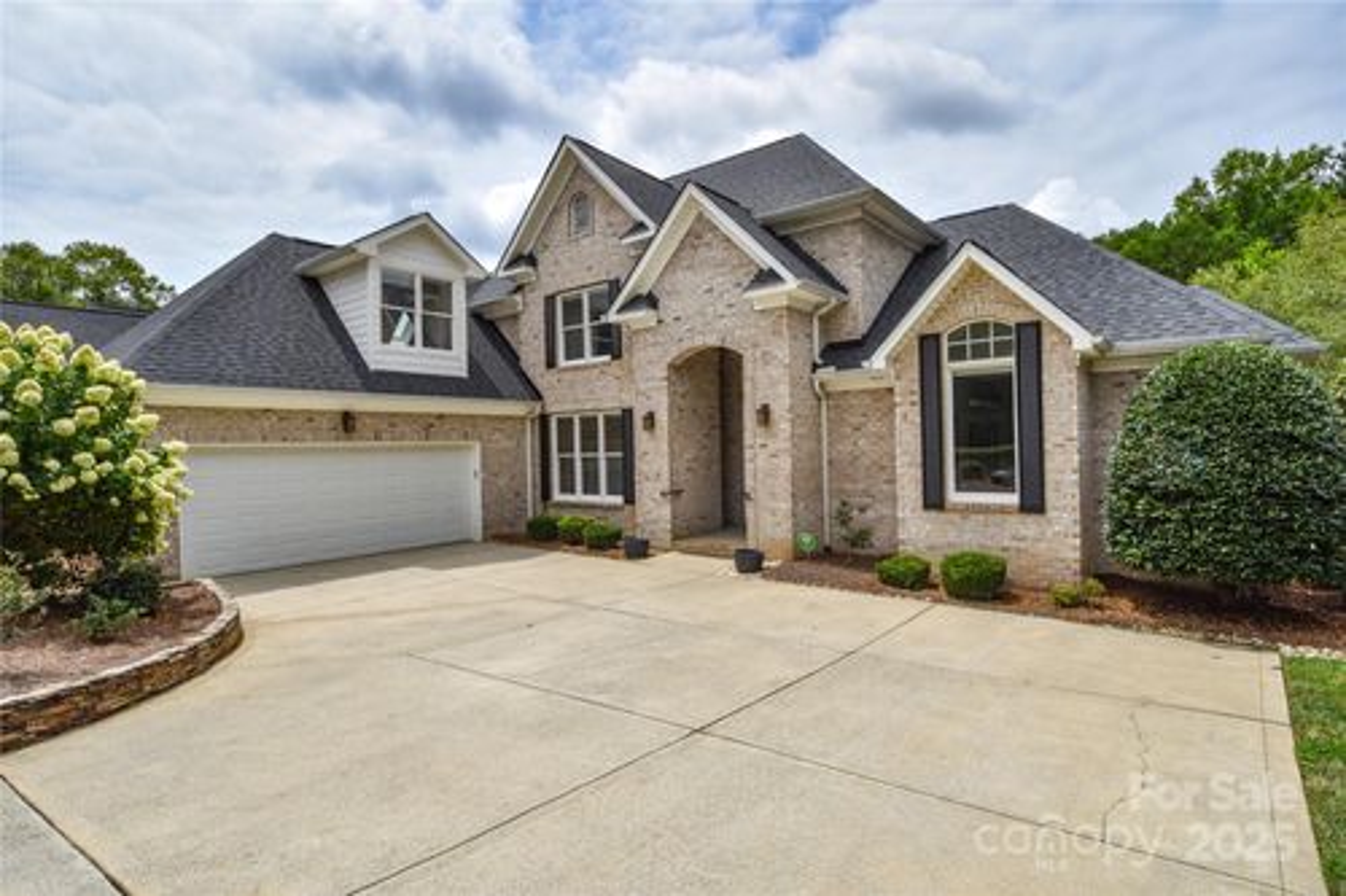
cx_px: 673
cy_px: 448
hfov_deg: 90.0
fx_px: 673
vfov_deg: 67.3
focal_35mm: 18
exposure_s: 1/200
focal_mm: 12
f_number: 13
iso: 100
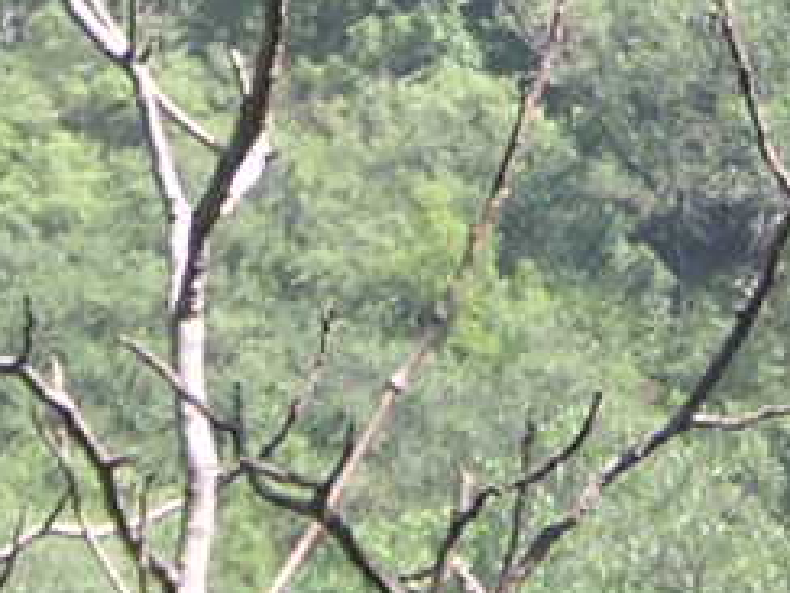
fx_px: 7371
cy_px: -295
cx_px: 395
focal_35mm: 323
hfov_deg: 6.1
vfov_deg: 4.6
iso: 100
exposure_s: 1/124
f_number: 3.9
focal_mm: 10.1
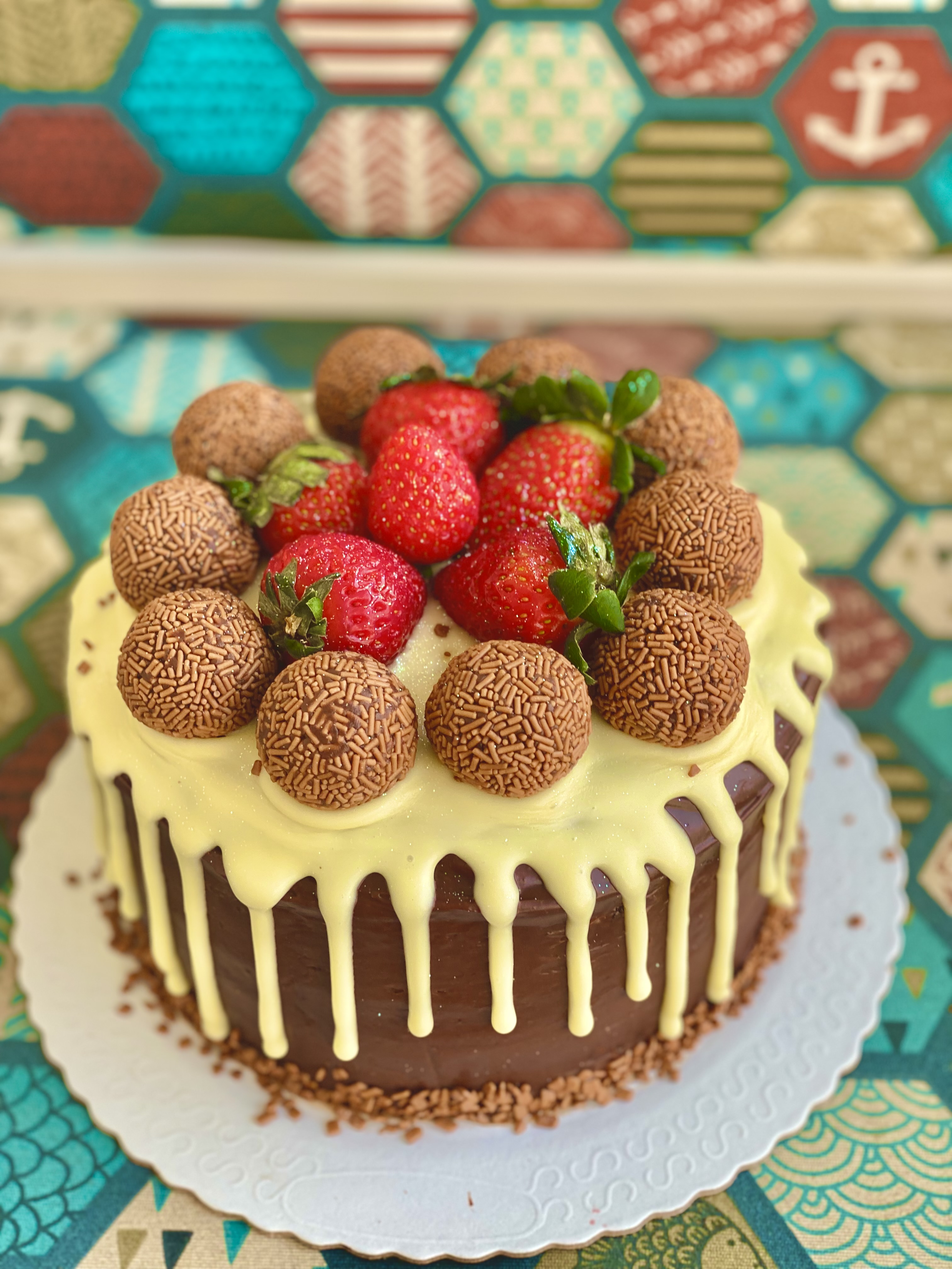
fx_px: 1907
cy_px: 634
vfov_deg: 36.8
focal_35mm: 52
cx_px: 476
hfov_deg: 28.0
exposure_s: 1/122
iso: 32
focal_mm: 6
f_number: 2
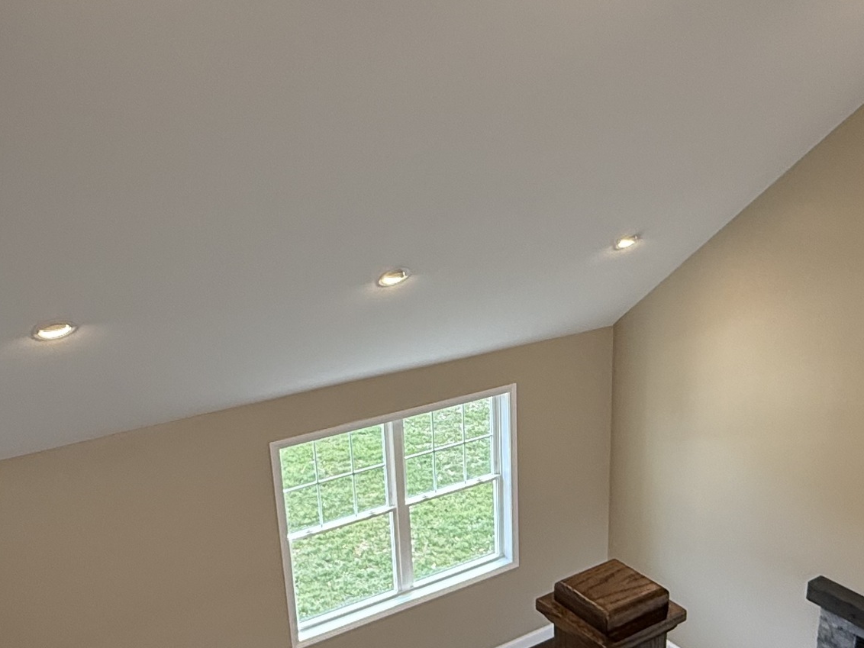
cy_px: 398
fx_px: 948
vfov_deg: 37.5
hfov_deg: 48.6
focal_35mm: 38
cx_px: 524
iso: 200
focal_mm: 2.22
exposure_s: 1/120
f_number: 2.2
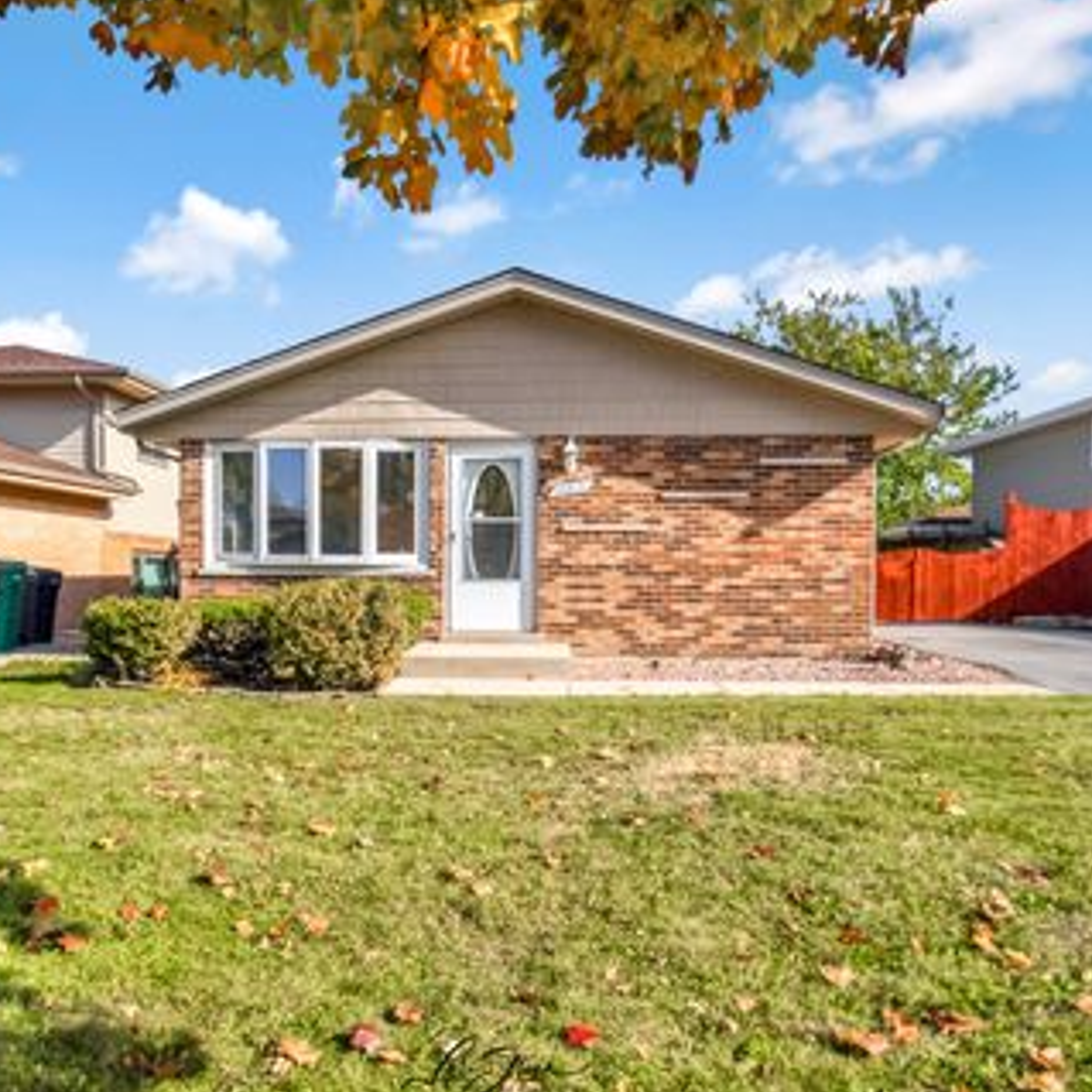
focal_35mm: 28
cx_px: 479
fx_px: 999
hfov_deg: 57.1
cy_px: 539
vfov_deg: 57.3
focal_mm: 14
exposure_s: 1/5000
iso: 400
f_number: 8
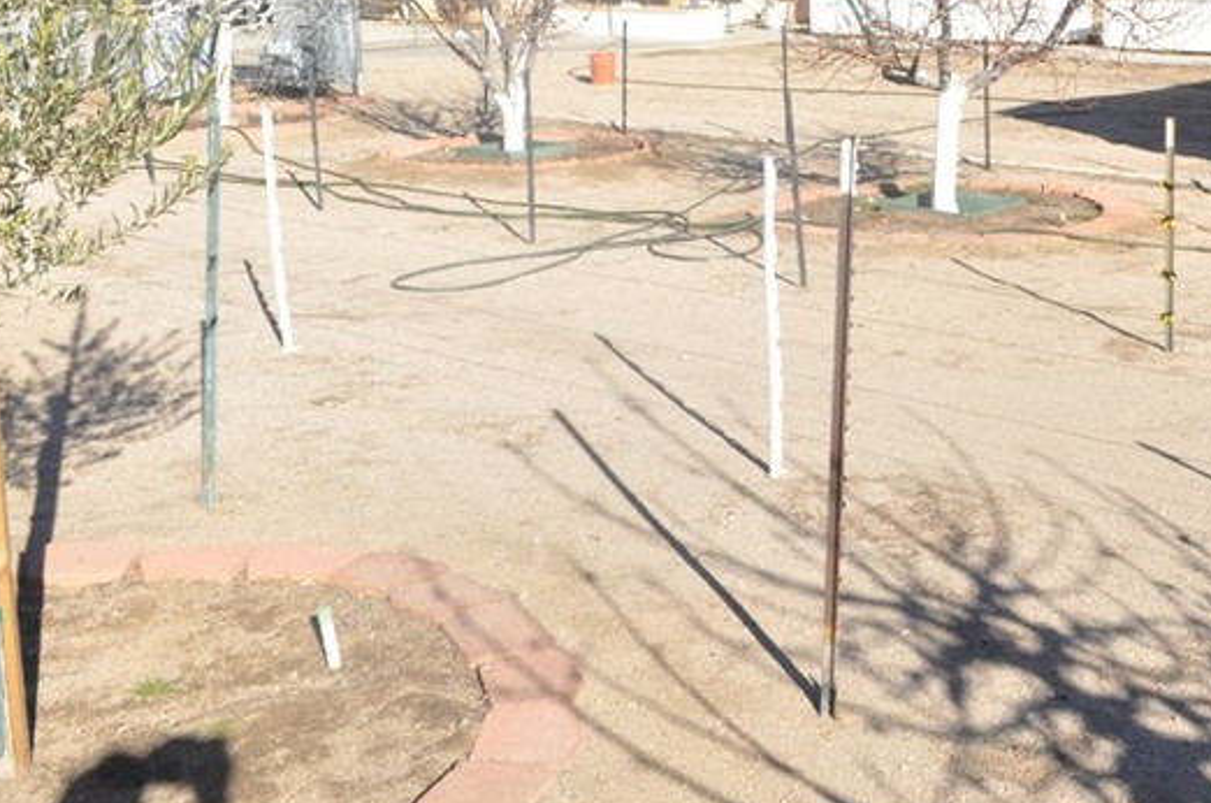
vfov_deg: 24.7
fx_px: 1780
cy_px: 95
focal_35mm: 53
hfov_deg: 36.6
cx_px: 928
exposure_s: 1/4000
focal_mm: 18
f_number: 7.1
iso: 2500
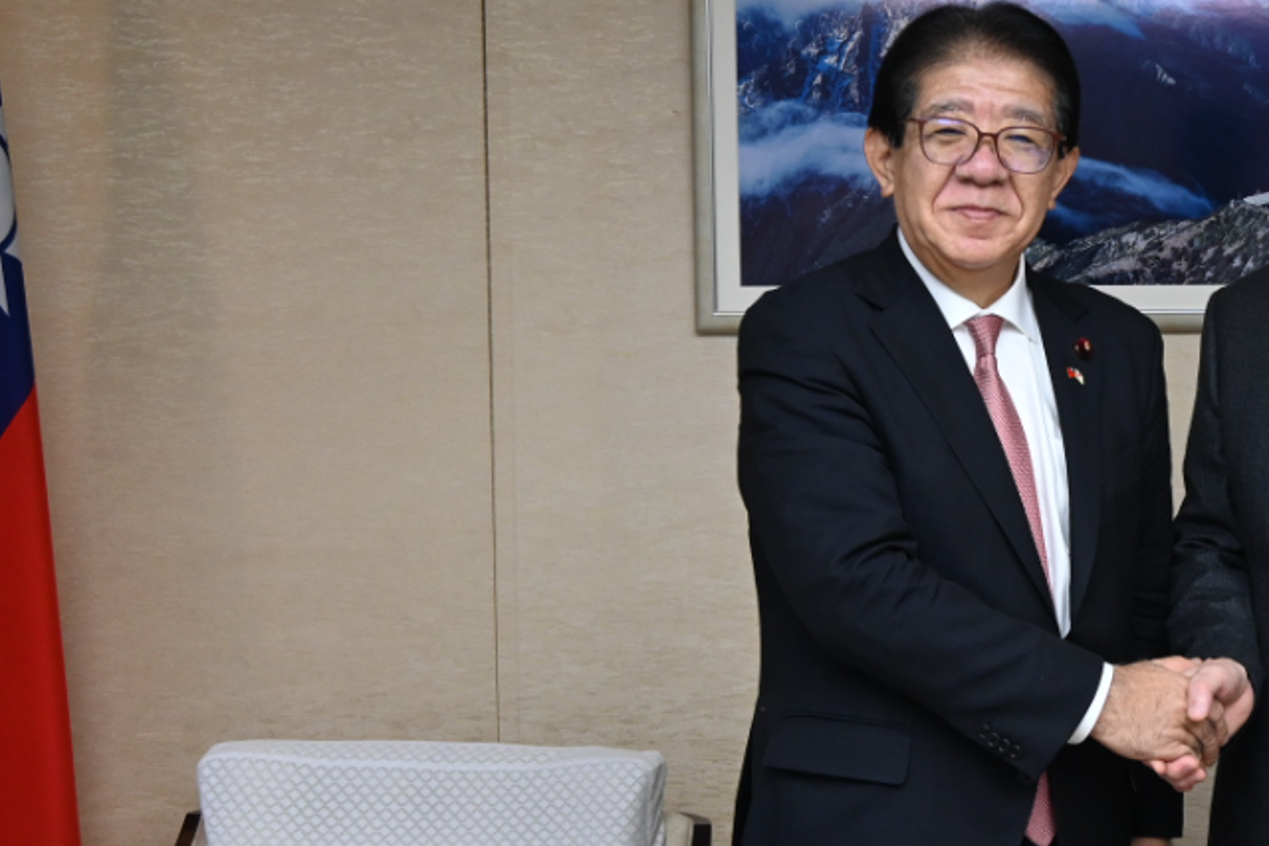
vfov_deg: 18.2
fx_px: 2644
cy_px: 502
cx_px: 1112
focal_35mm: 75
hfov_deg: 26.2
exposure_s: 1/125
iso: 720
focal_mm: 25
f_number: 3.8
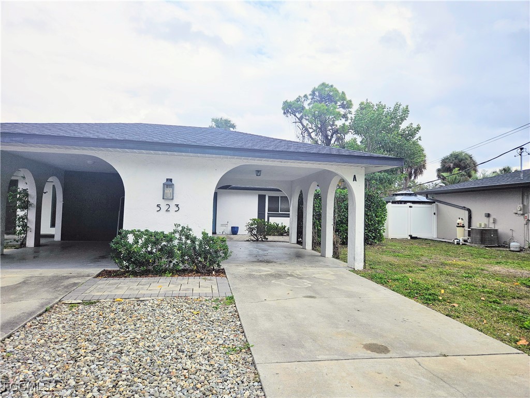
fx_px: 352
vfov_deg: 58.9
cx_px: 265
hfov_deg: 73.9
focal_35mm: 23
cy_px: 199
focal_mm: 5.4
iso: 25
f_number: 1.8
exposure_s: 1/1775
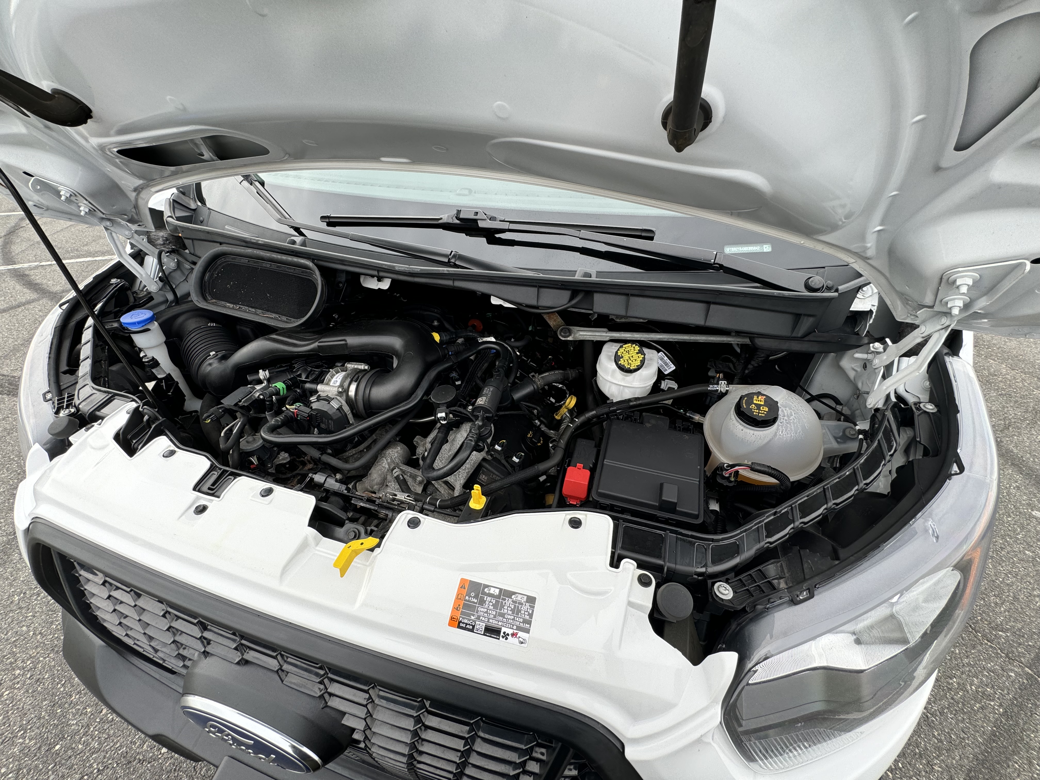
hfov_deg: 102.1
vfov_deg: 85.7
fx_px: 421
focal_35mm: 14
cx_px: 520
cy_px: 390
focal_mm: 2.22
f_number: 2.2
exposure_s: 1/158
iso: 40
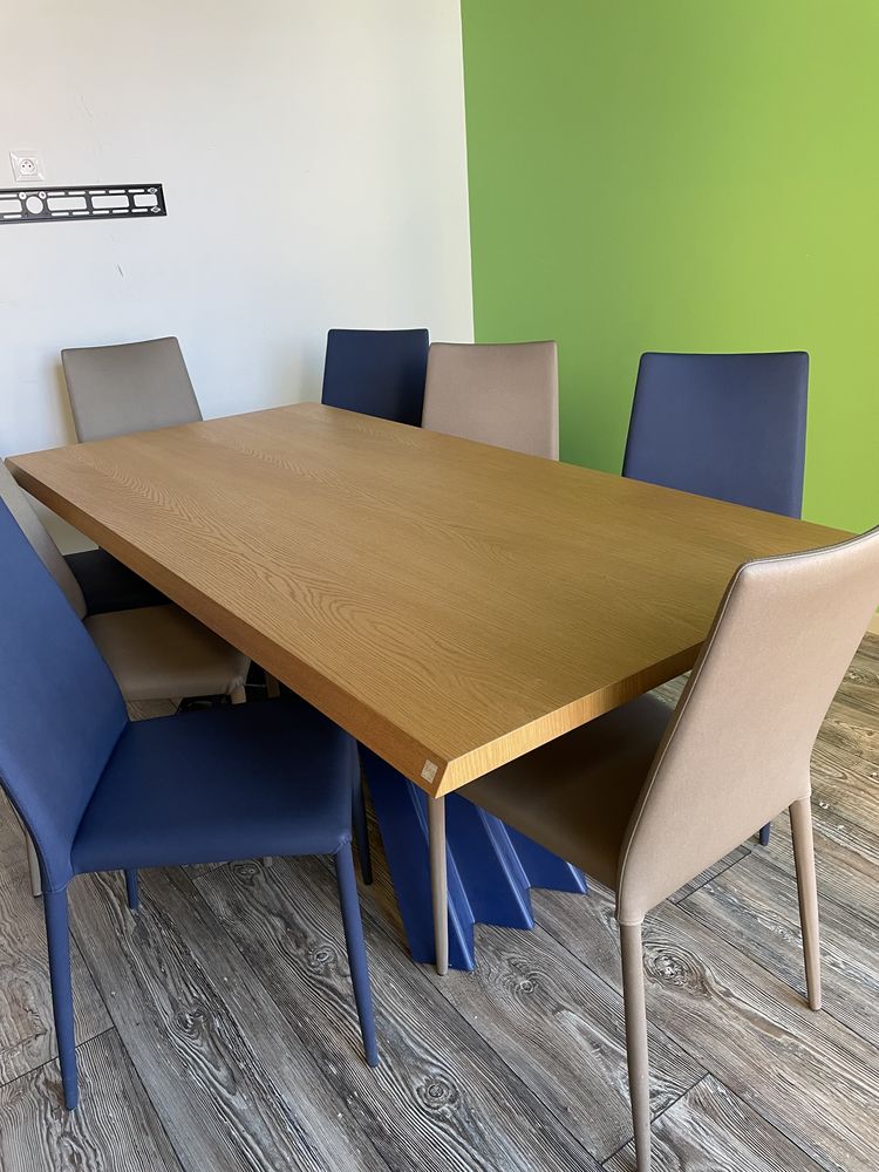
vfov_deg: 67.3
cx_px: 440
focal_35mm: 26
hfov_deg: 53.1
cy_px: 586
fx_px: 880
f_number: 1.6
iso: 160
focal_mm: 4.2
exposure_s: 1/50
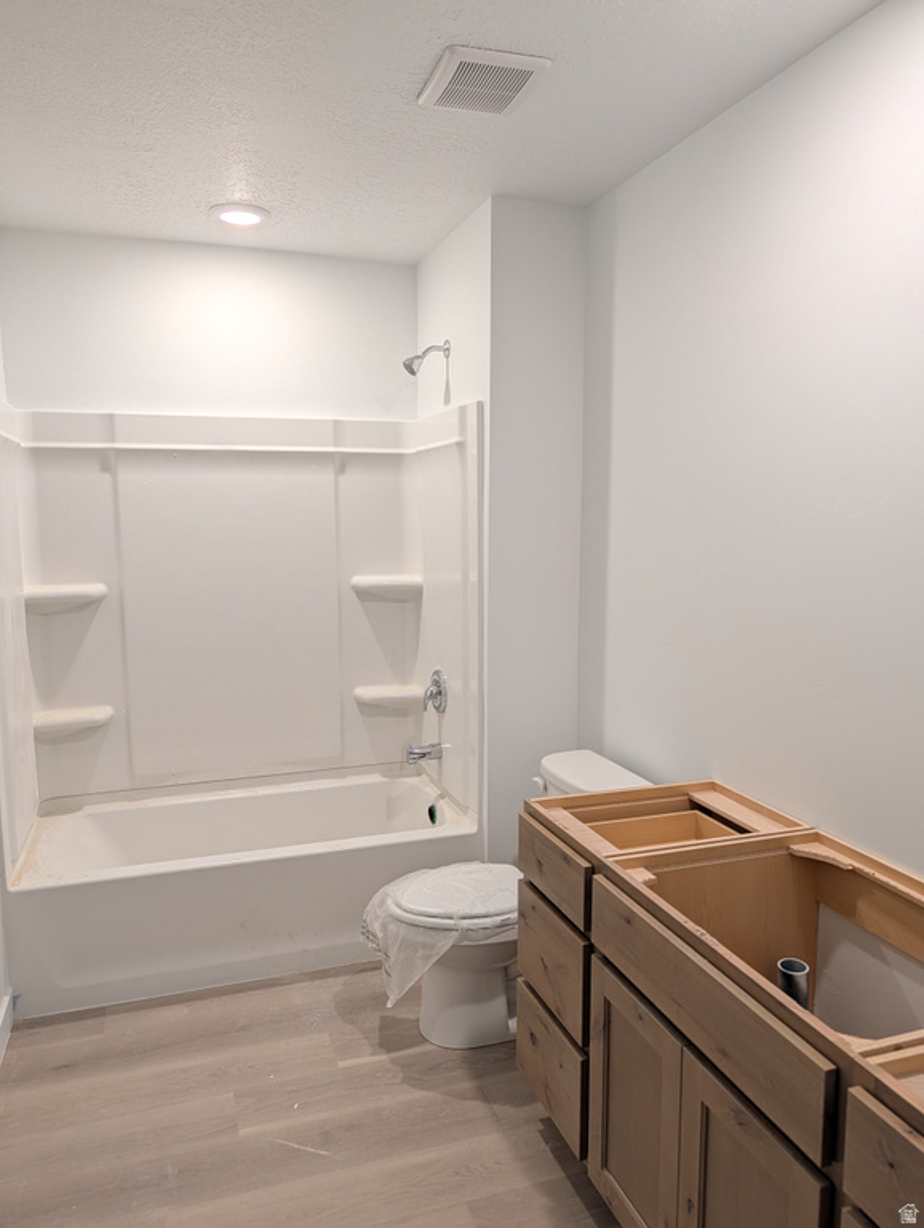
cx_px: 462
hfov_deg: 56.9
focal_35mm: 24
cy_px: 614
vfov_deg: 71.5
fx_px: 852
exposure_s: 1/131
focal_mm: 6.9
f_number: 1.68
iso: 19
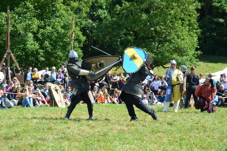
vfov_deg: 16.9
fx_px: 511
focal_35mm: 81
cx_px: 114
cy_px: 76
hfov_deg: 25.1
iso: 160
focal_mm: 30
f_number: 5.6
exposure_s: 1/320
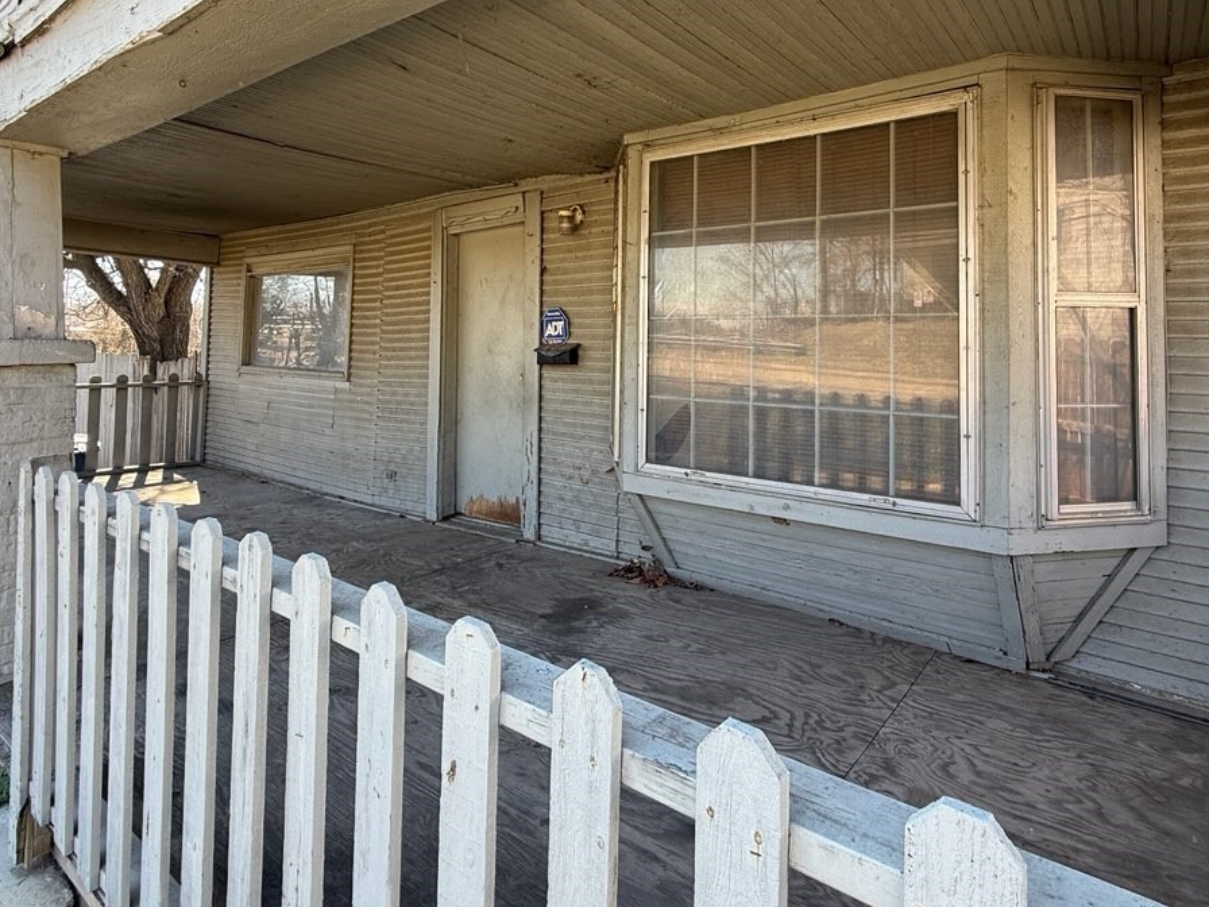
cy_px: 312
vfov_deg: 64.5
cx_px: 699
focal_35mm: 20
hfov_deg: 81.2
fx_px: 699
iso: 50
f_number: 2.2
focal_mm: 2.22
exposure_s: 1/148
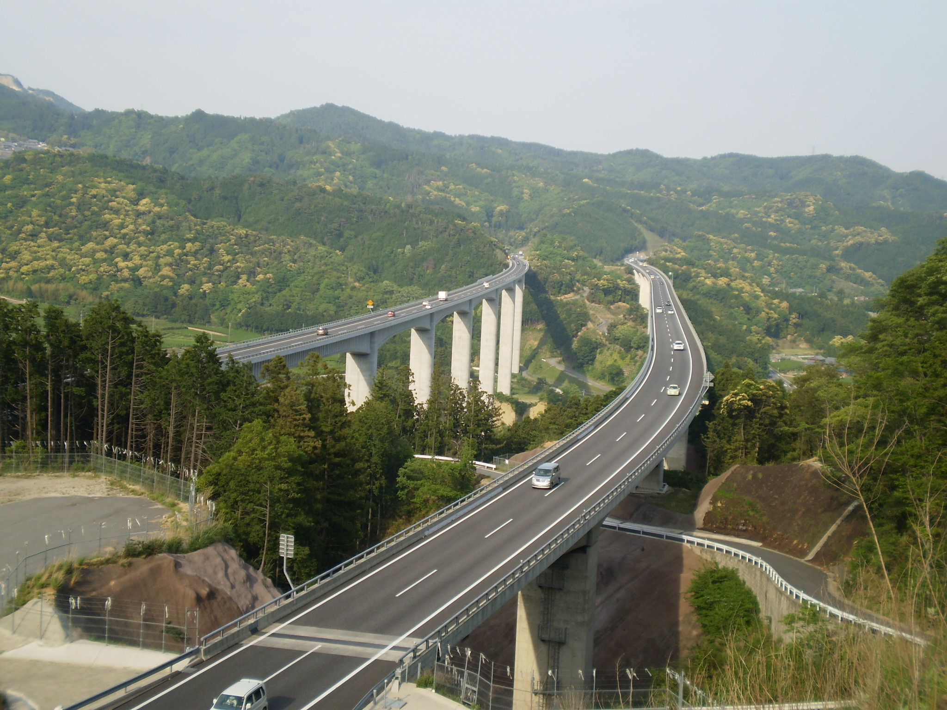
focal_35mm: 53
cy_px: 355
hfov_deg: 36.2
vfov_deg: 27.5
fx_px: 1450
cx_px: 474
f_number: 3.9
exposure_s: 1/500
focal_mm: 9.3
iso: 64
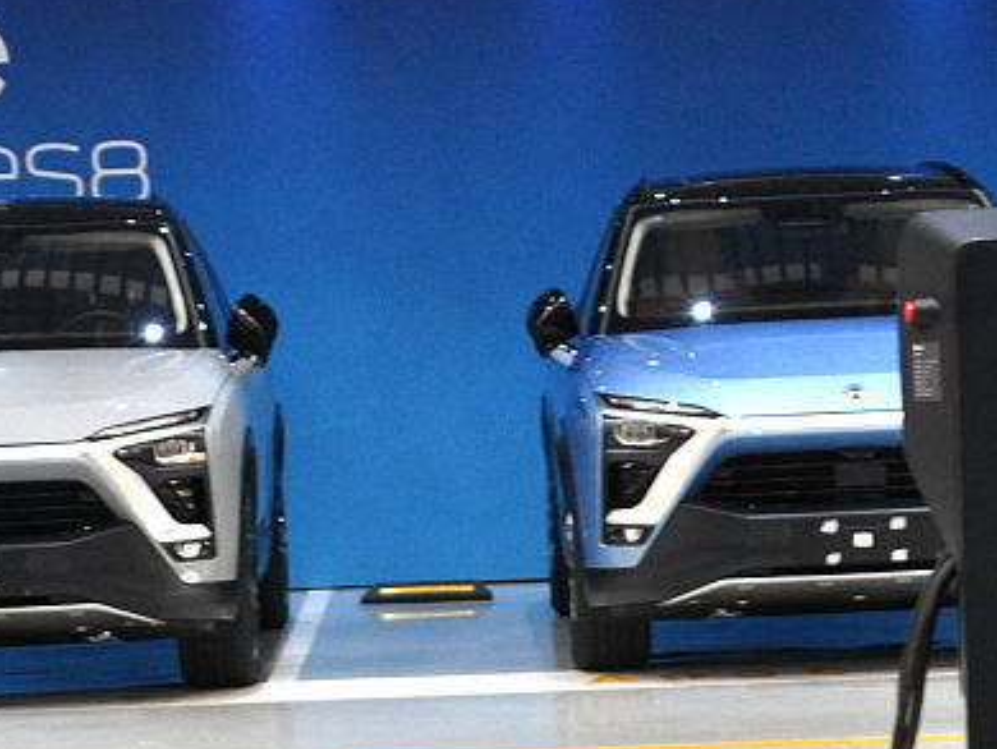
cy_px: 492
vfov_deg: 7.6
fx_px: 5620
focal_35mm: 195
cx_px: 414
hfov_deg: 10.1
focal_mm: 44
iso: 800
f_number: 7.1
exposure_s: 1/30
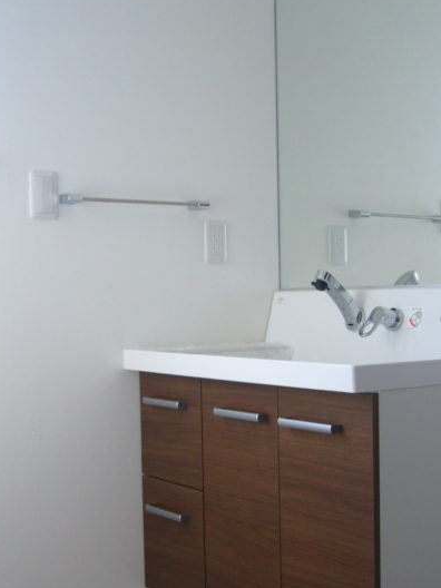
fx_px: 900
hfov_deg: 27.5
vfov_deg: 36.1
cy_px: 324
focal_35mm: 53
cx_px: 268
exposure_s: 1/30
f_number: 2.8
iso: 80
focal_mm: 5.8
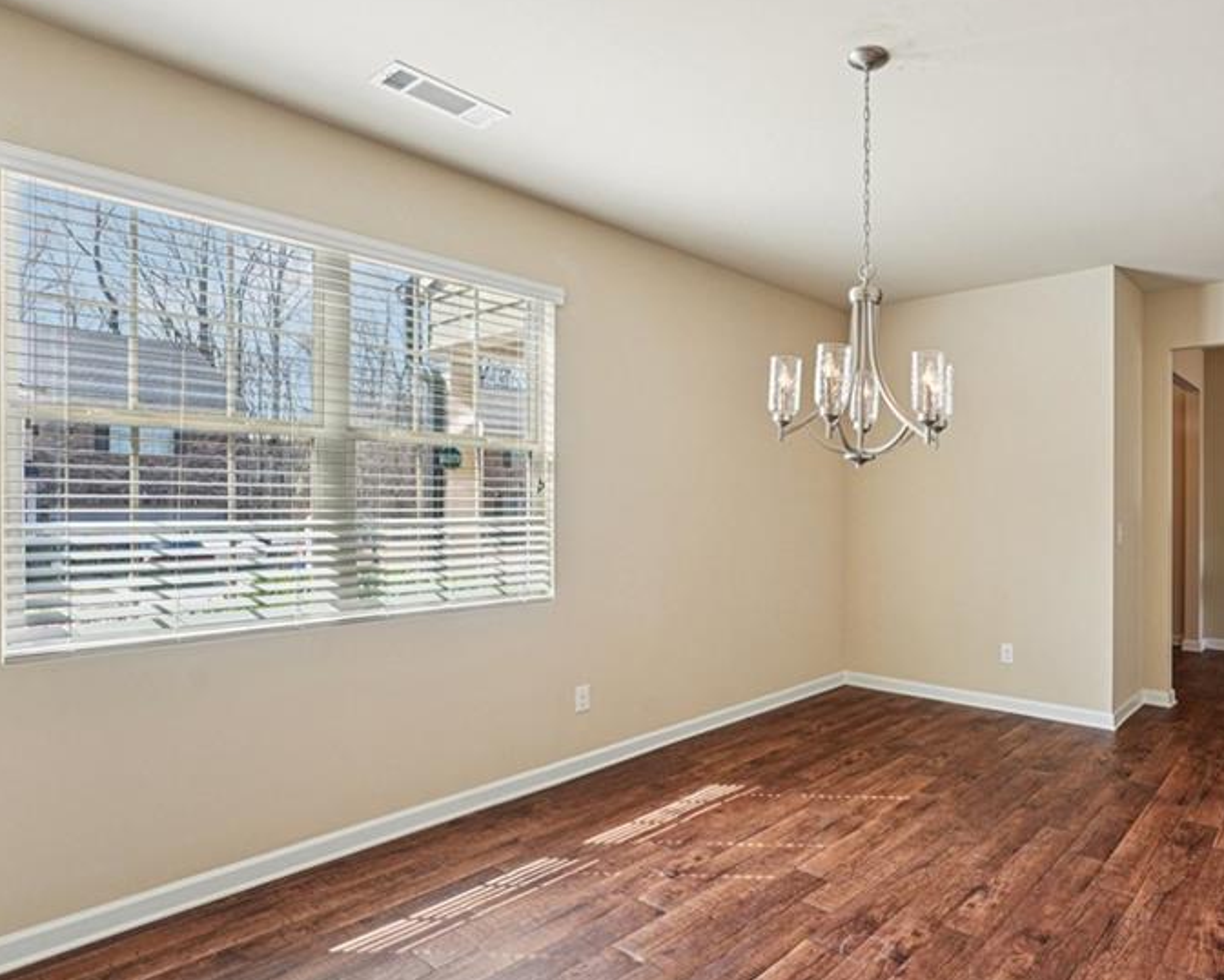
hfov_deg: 75.0
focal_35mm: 21
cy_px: 505
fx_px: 756
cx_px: 838
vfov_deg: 65.9
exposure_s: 1/40
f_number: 8
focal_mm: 14.6
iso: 250
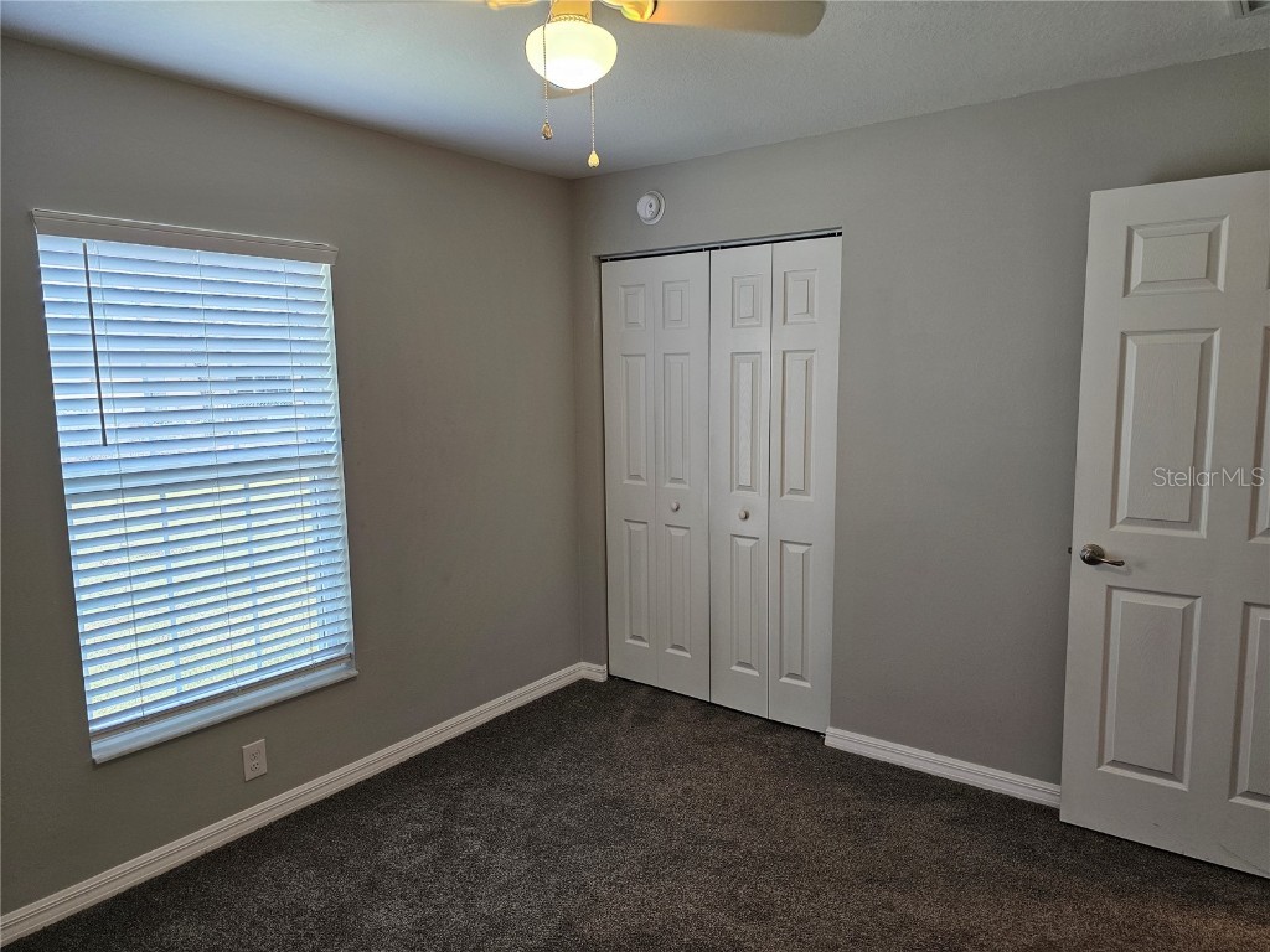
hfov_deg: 73.9
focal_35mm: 23
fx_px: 844
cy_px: 476
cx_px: 635
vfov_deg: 58.9
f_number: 1.7
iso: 200
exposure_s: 1/120
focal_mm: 6.3
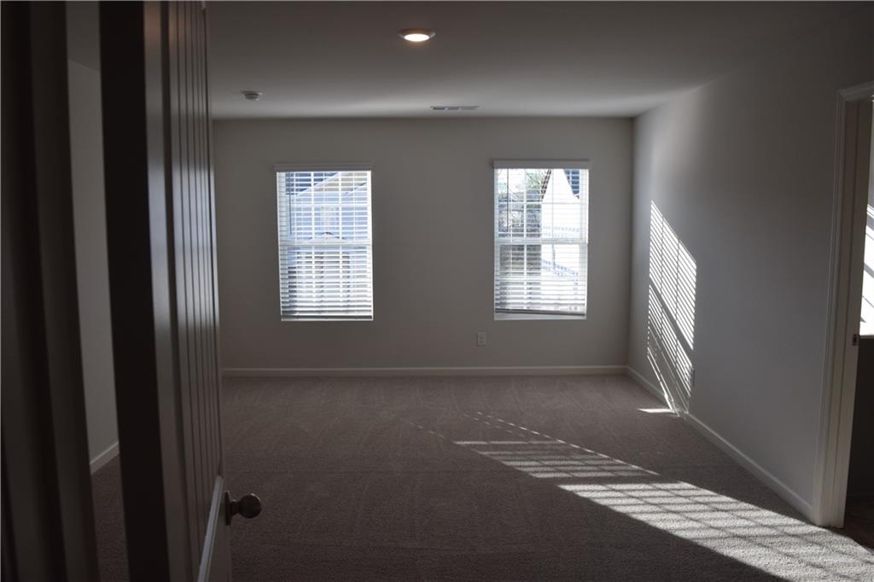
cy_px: 291
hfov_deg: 67.4
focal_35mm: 27
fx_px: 655
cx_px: 437
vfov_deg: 47.9
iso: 400
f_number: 7.1
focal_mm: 18
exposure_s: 1/200
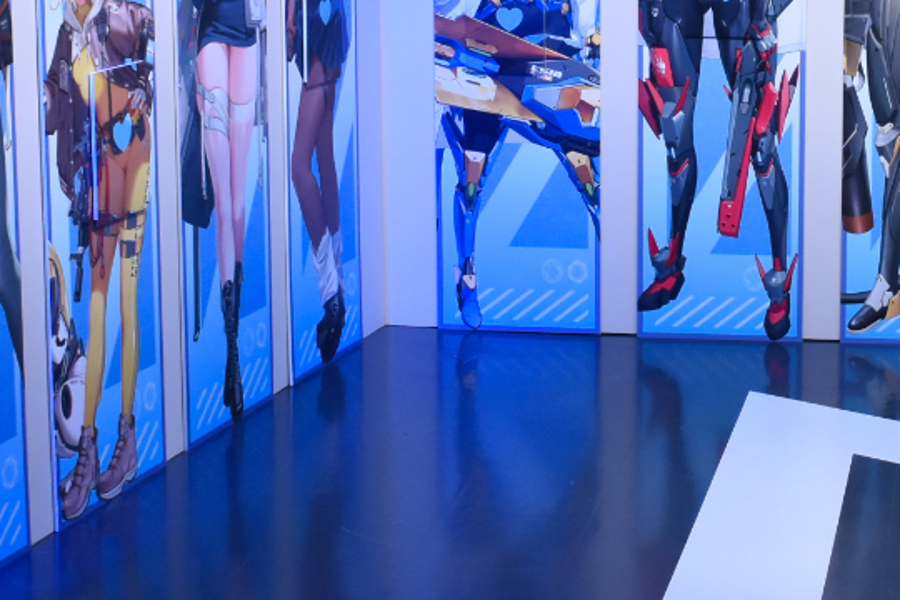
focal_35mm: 81
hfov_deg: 23.9
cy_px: 58
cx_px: 915
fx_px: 2025
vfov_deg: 16.6
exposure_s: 1/60
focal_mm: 18
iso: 1100
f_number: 8
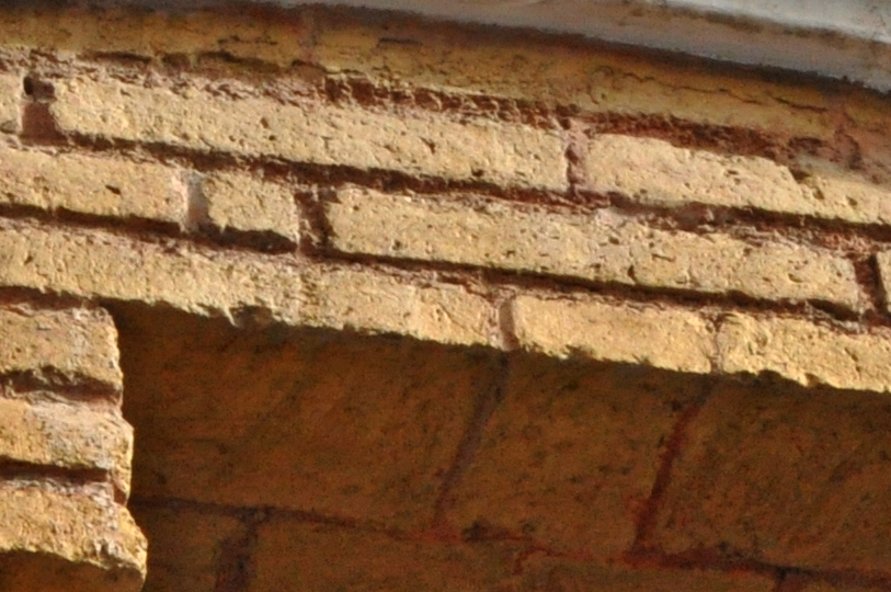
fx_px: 13695
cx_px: 533
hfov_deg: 3.7
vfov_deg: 2.5
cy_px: 1018
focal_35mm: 554
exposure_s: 1/200
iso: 800
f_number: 14
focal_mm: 70
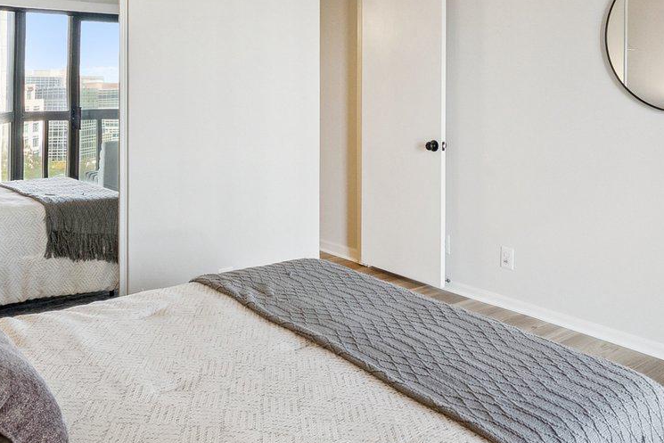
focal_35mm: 33
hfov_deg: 57.2
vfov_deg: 38.5
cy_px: 90
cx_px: 346
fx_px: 609
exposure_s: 1/100
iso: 640
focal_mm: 12
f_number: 7.1
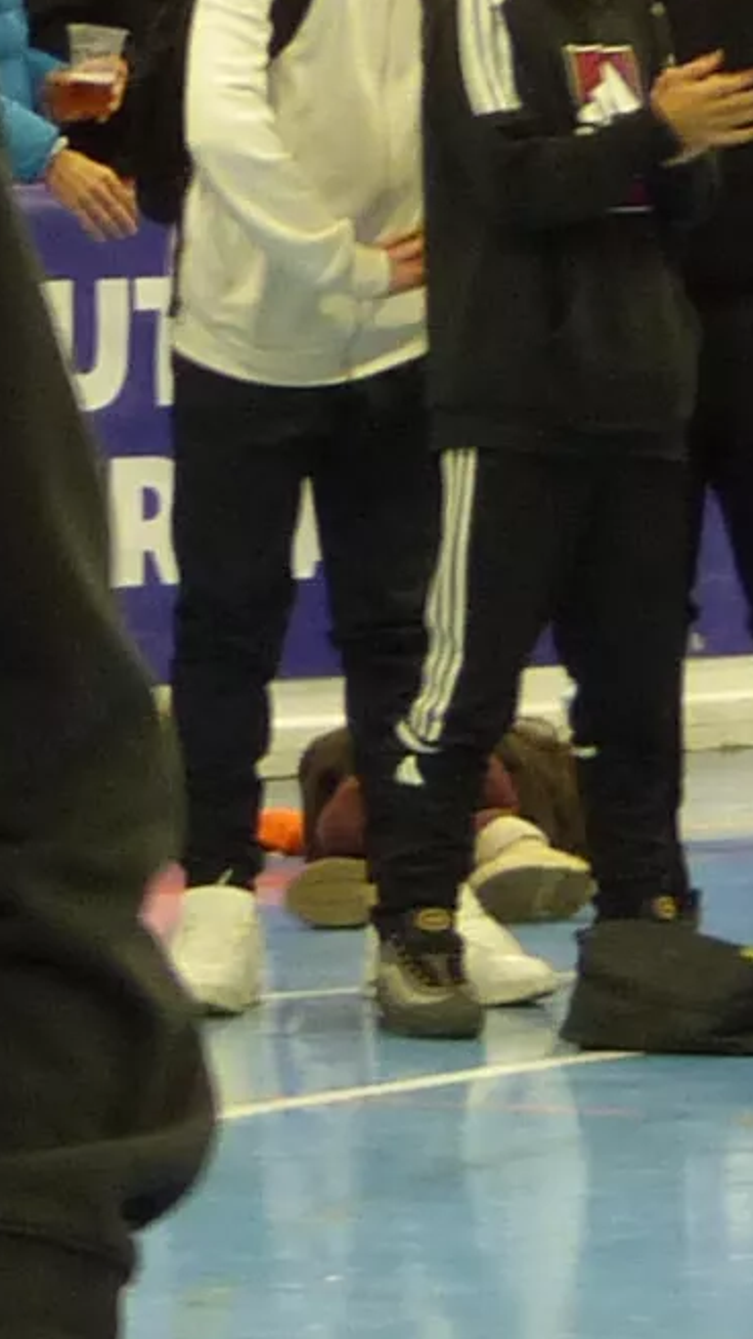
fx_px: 15614
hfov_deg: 2.7
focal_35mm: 440
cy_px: 1437
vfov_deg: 4.9
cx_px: -1363
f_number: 2.8
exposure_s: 1/40
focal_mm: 11.9
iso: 200
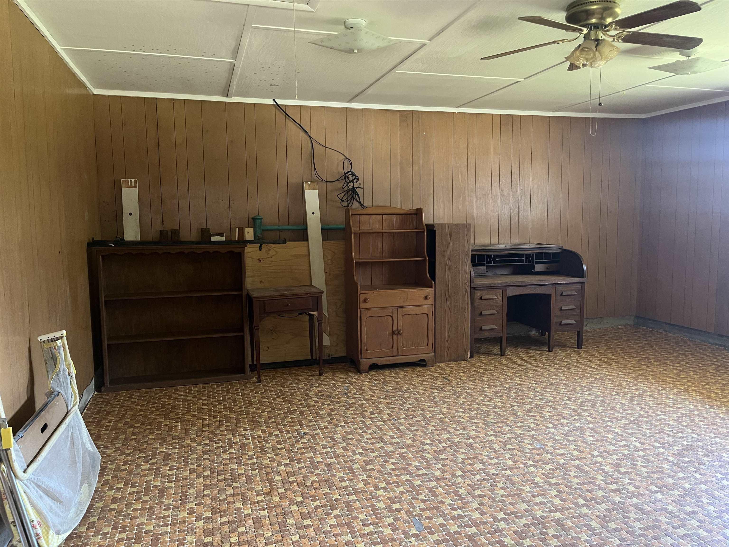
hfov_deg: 67.3
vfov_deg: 53.1
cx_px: 364
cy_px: 274
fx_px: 548
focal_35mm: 26
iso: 400
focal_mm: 5.1
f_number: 1.6
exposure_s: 1/40
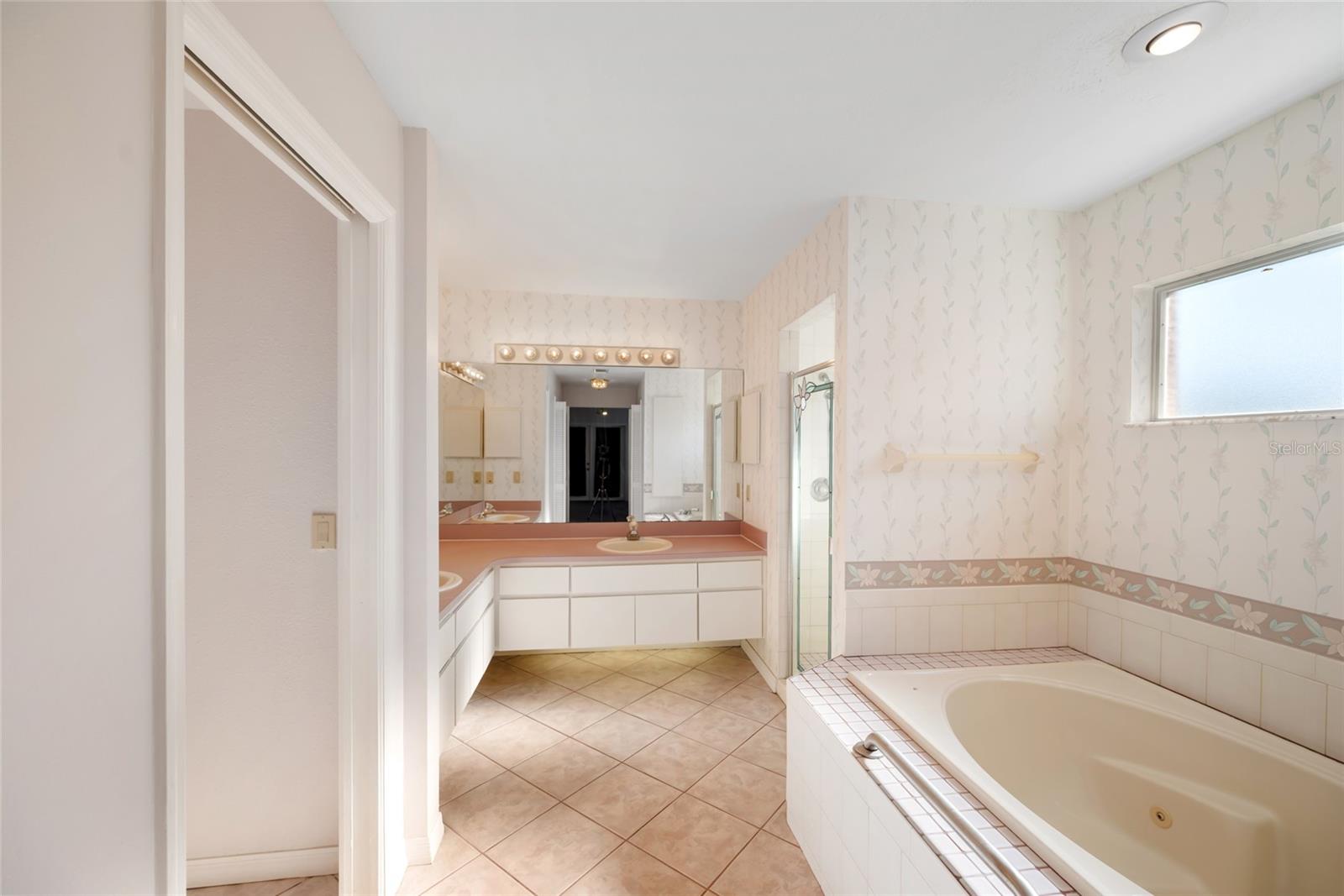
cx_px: 672
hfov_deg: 104.2
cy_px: 448
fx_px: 523
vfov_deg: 81.2
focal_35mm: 14
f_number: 6.3
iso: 250
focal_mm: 14
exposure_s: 1/40
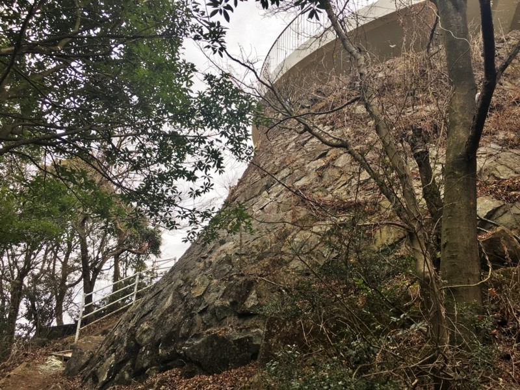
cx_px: 260
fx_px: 436
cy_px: 195
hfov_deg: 61.7
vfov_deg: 48.2
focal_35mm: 29
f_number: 2.2
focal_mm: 4.15
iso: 40
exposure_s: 1/120
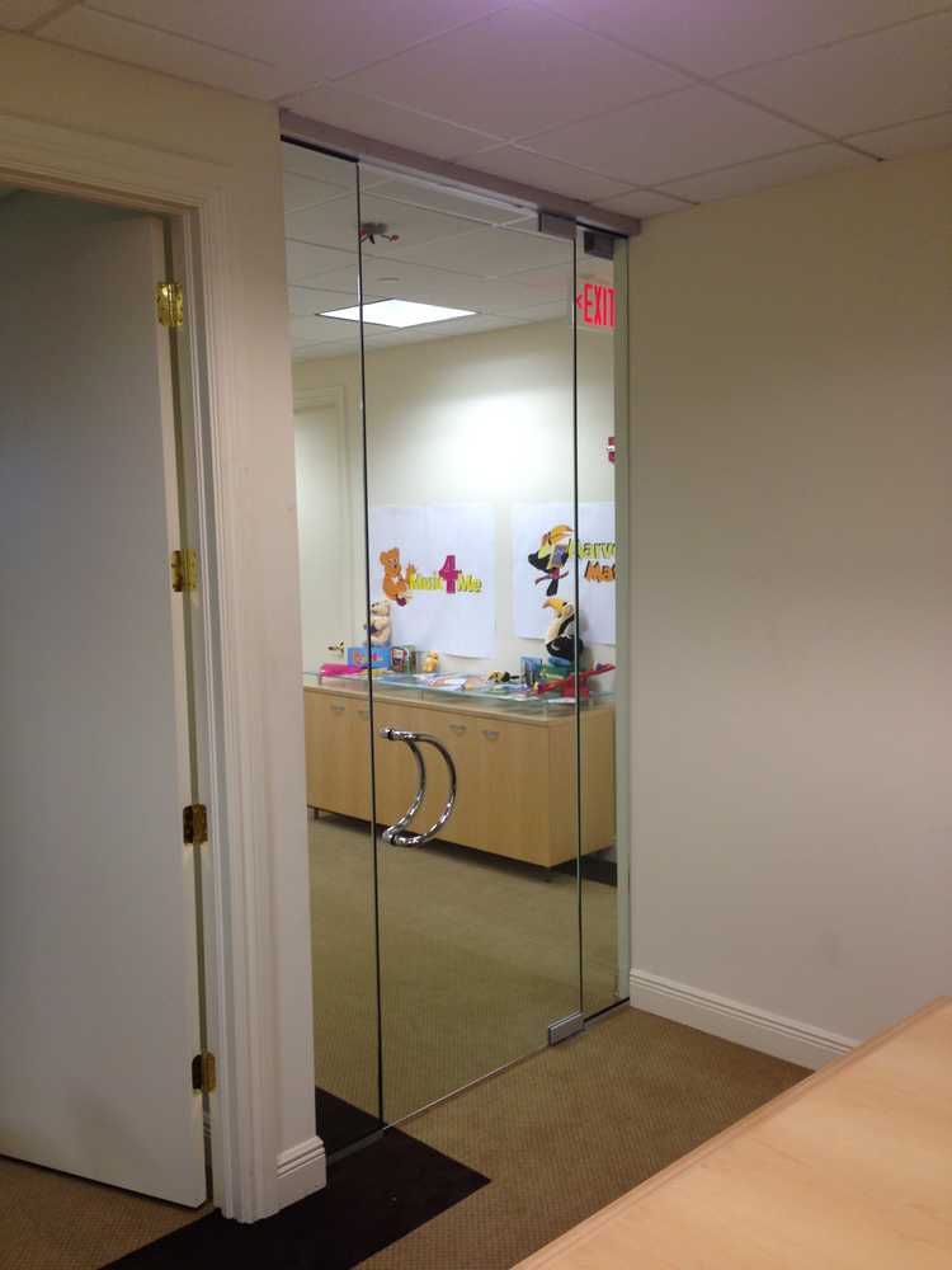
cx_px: 476
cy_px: 635
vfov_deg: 55.4
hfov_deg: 42.9
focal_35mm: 33
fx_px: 1210
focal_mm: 4.13
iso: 50
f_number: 2.4
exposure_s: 1/24
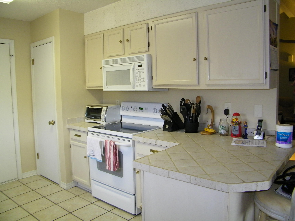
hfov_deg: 63.4
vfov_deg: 49.7
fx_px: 239
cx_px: 148
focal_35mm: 28
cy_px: 110
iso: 160
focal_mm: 5
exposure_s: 1/30
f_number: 3.5
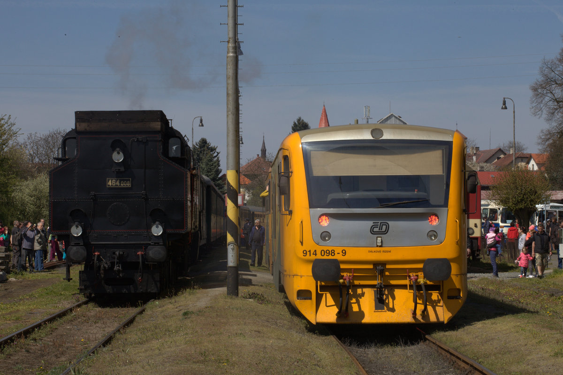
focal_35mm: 106
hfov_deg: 19.3
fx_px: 1657
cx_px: 282
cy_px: 188
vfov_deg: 12.9
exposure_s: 1/100
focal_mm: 109
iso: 500
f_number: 32
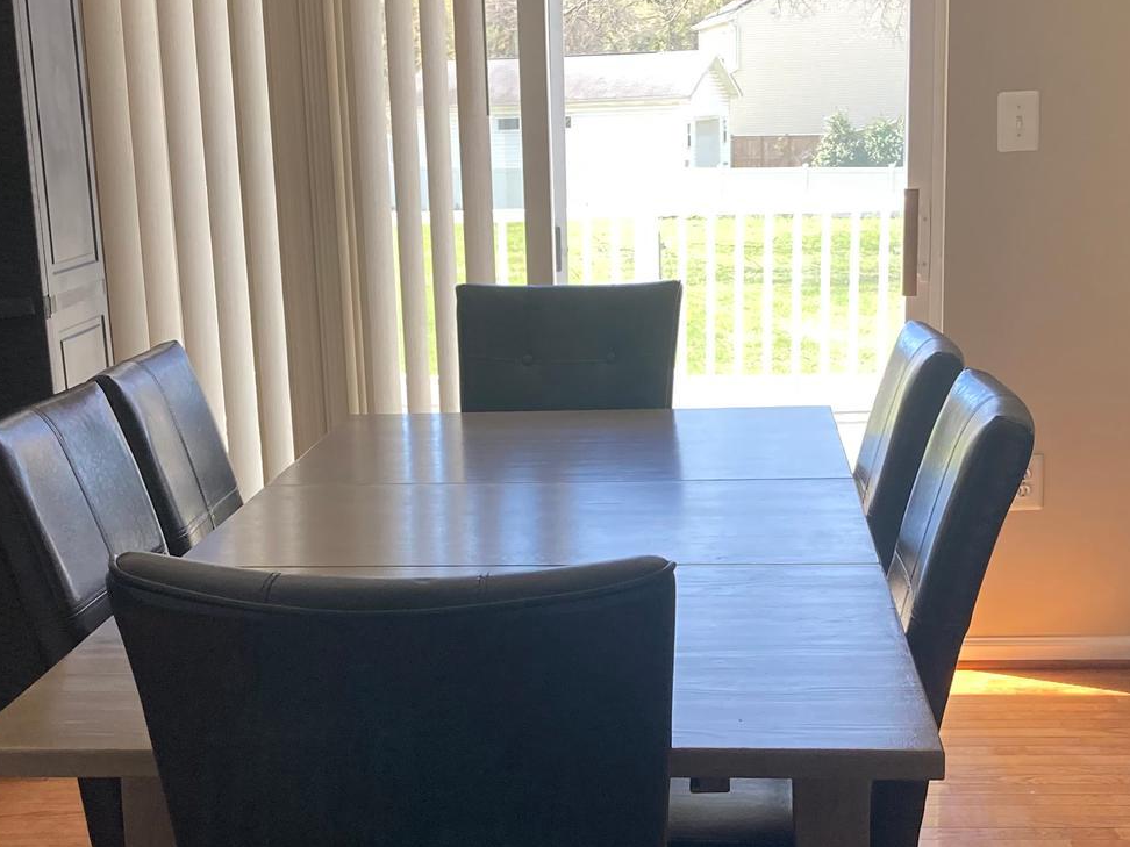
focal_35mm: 59
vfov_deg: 24.6
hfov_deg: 32.7
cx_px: 542
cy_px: 589
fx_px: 1926
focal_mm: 3.99
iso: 80
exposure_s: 1/121
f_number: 1.8
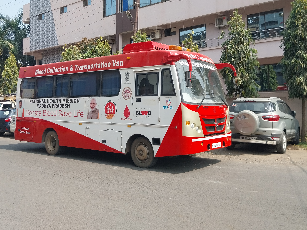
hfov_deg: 51.4
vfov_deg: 39.3
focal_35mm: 36
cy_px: 84
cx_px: 150
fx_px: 319
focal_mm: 4
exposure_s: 1/588
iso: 25
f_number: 1.8
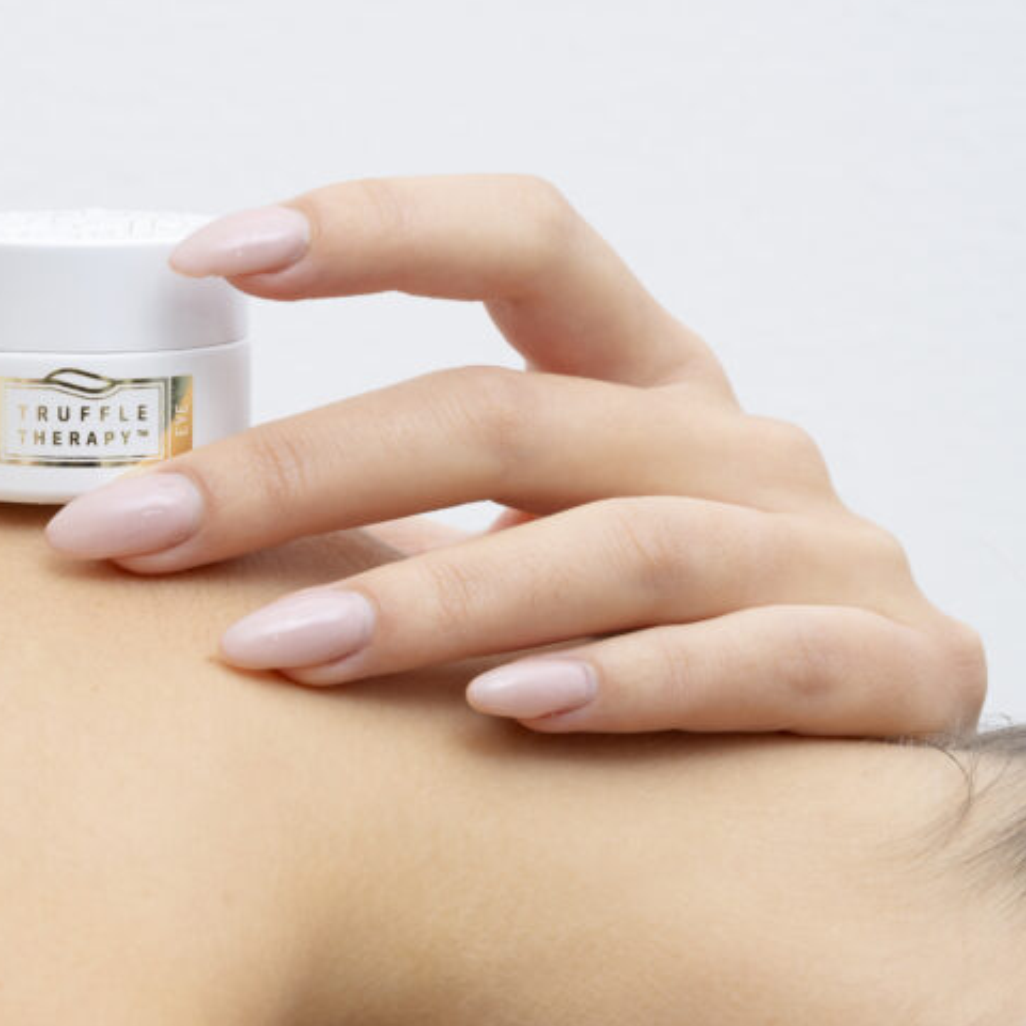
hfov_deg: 11.3
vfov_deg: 11.3
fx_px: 5164
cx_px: 107
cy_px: 337
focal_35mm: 154
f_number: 10
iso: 125
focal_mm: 85
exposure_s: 1/125
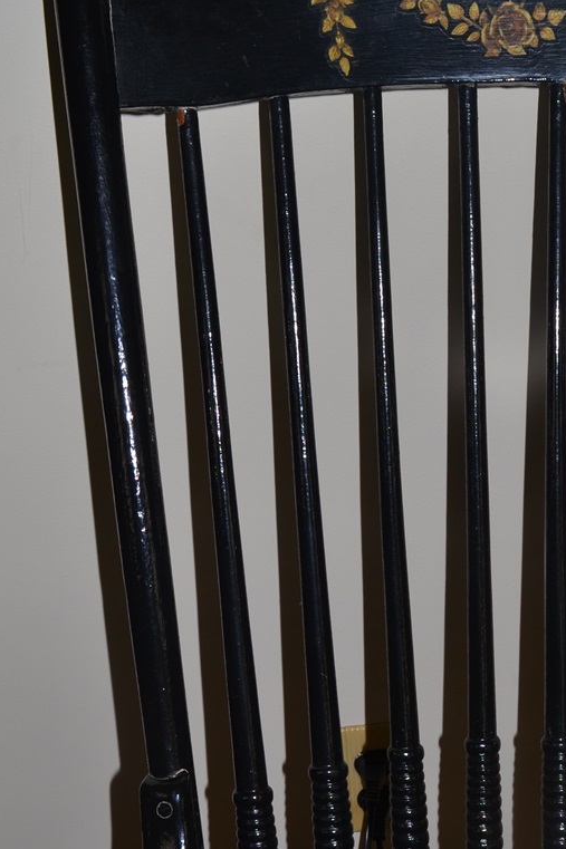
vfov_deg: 28.3
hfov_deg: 18.8
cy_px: 550
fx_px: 1675
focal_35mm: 71
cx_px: 519
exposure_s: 1/60
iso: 100
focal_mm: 24
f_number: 8
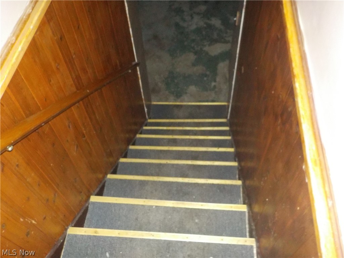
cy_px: 129
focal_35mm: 30
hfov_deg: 60.0
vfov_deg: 46.8
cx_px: 172
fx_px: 298
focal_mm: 4.1
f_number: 3.3
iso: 800
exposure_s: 1/4
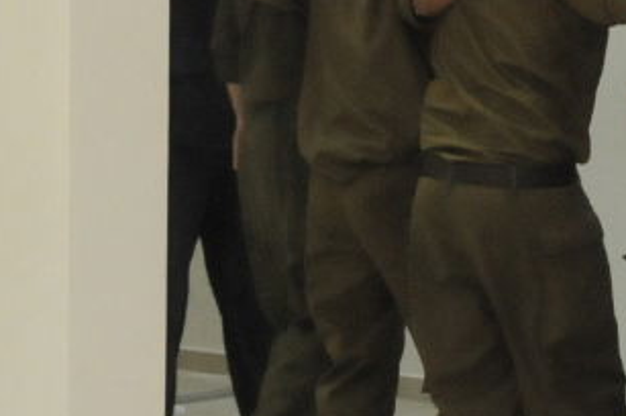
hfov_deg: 10.1
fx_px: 3474
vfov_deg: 6.8
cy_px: 24
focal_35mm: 200
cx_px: 744
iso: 3200
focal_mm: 40
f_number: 9
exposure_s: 1/200
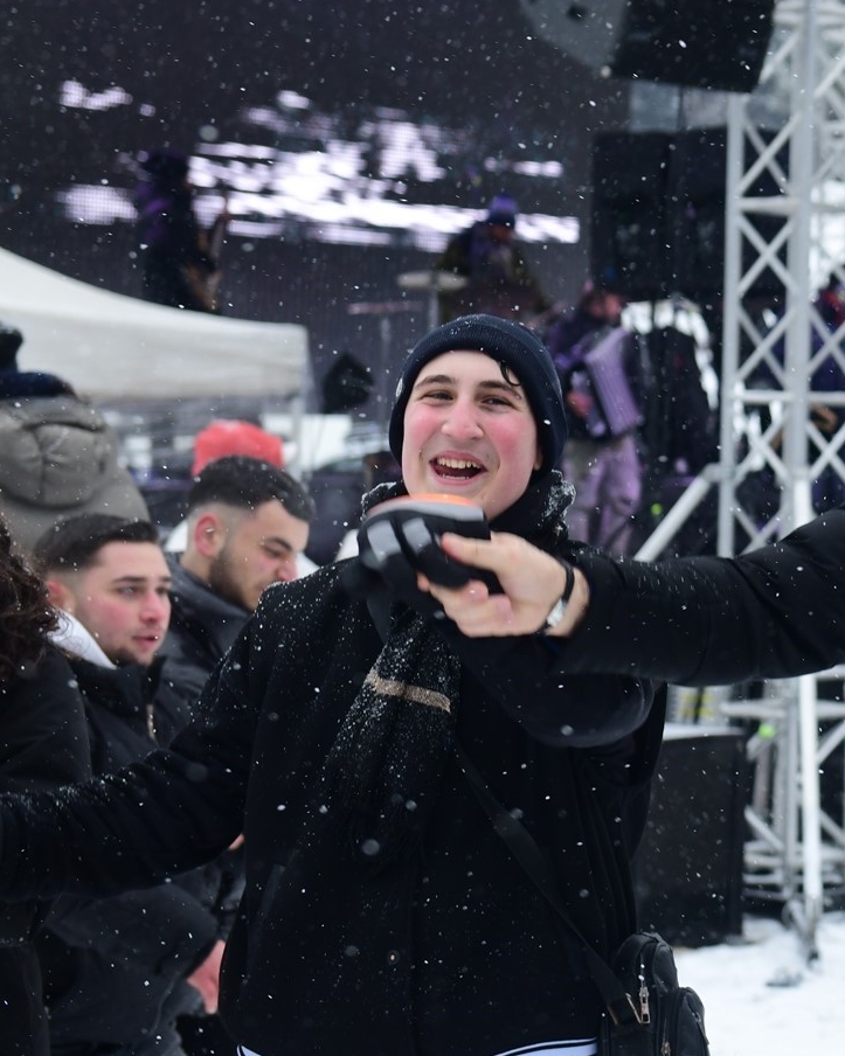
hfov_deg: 13.7
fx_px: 3377
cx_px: 1090
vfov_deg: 17.8
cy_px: 446
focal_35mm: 108
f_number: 4
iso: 640
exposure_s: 1/500
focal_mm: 52
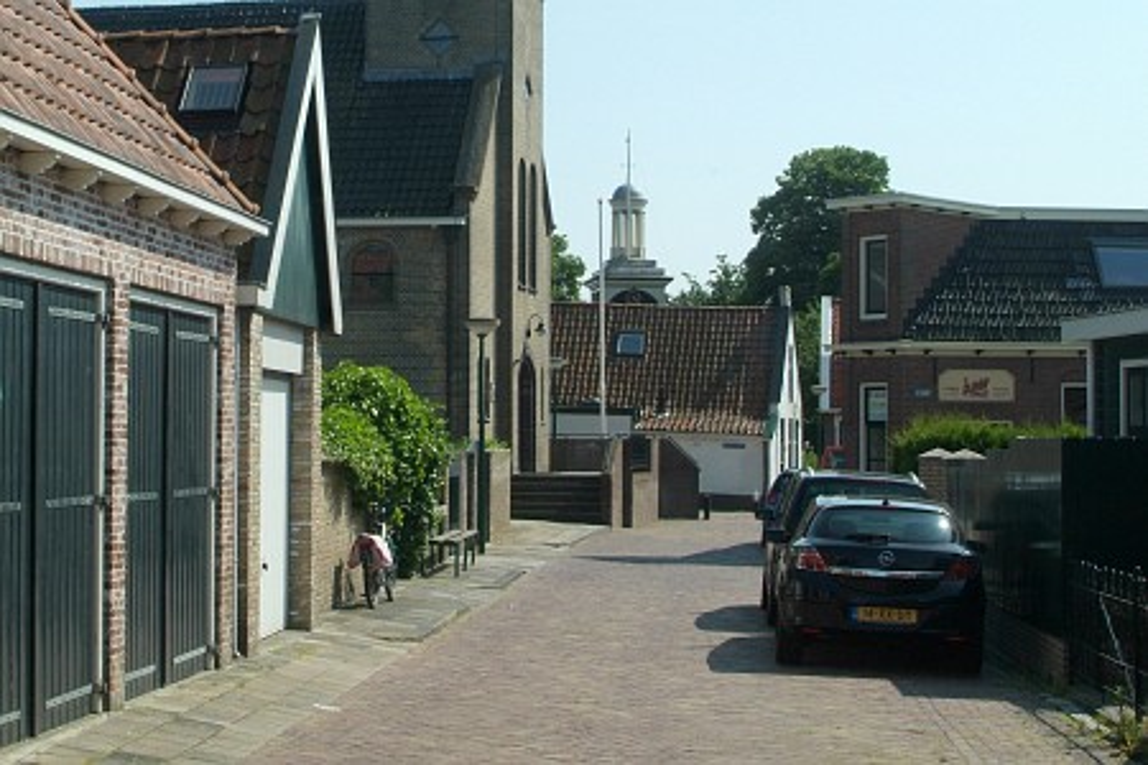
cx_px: 574
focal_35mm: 60
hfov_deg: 33.4
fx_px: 1913
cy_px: 382
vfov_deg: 22.6
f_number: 13
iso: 400
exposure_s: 1/350
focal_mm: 40
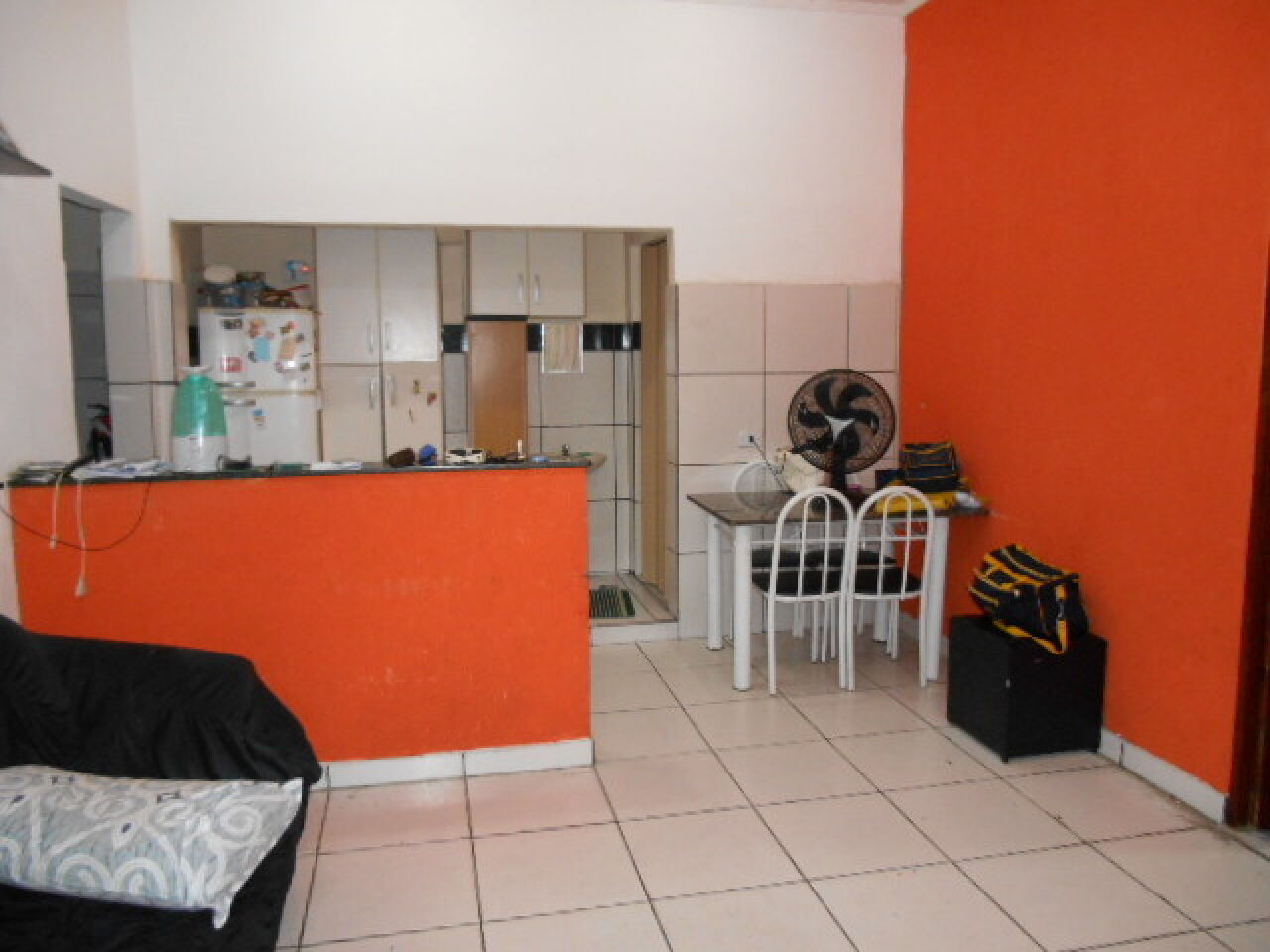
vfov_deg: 53.1
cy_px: 476
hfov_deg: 67.3
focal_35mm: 26
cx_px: 635
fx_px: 954
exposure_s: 1/25
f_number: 3.4
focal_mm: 4.7
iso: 450
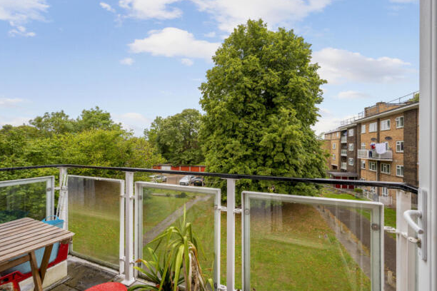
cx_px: 227
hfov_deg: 100.3
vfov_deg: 77.3
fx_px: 182
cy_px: 148
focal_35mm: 15
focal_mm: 14
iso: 200
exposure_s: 1/100
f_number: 8
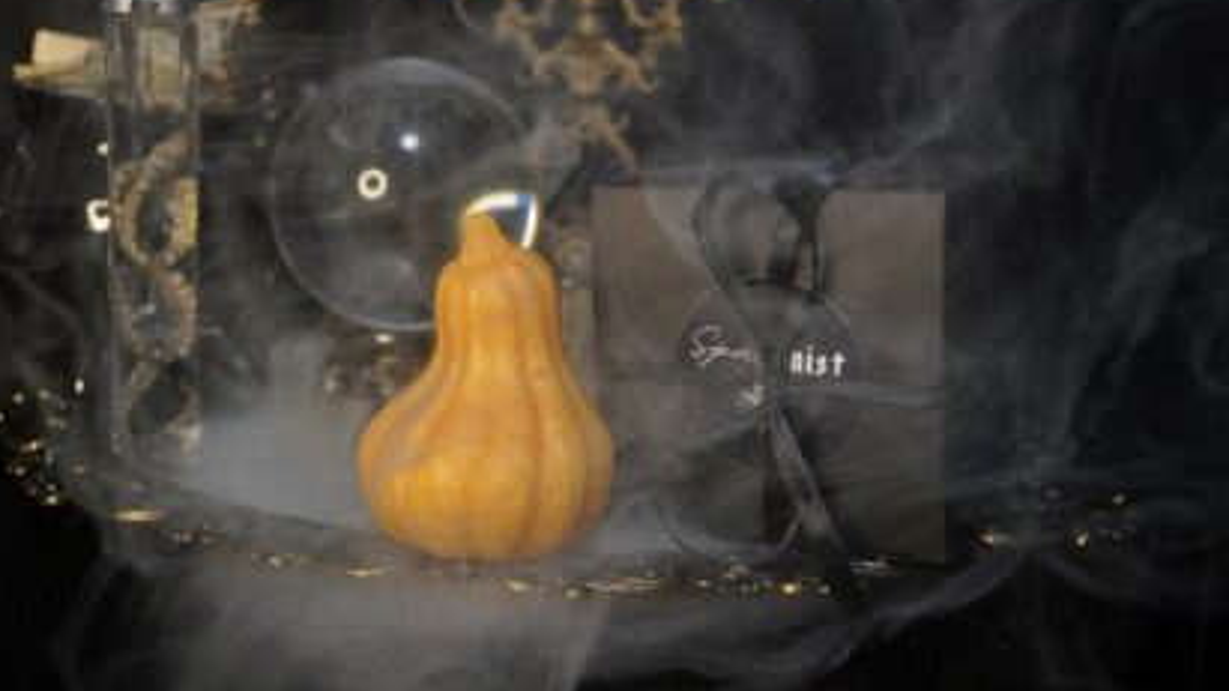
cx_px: 616
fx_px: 1466
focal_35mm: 45
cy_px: 278
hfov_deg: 45.5
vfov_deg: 26.5
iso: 4000
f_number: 4
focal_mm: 28
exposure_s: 1/60
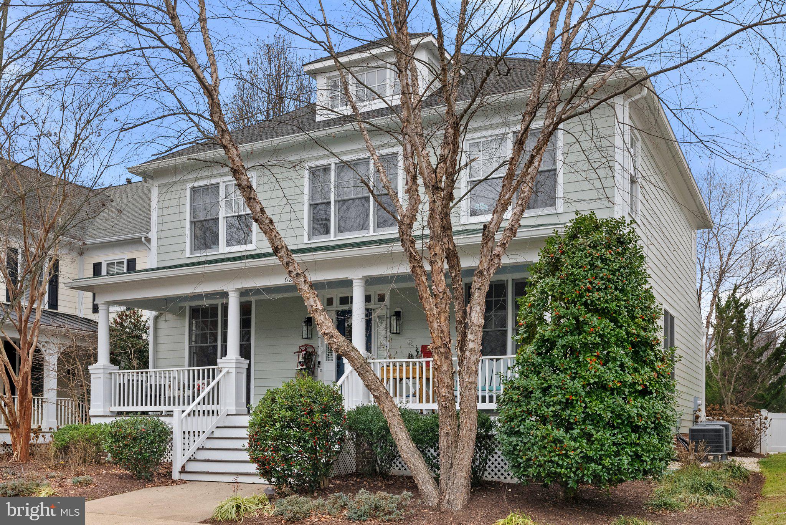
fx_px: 764
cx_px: 393
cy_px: 262
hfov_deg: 54.4
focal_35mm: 35
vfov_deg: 37.9
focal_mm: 35
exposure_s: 1/200
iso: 640
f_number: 10
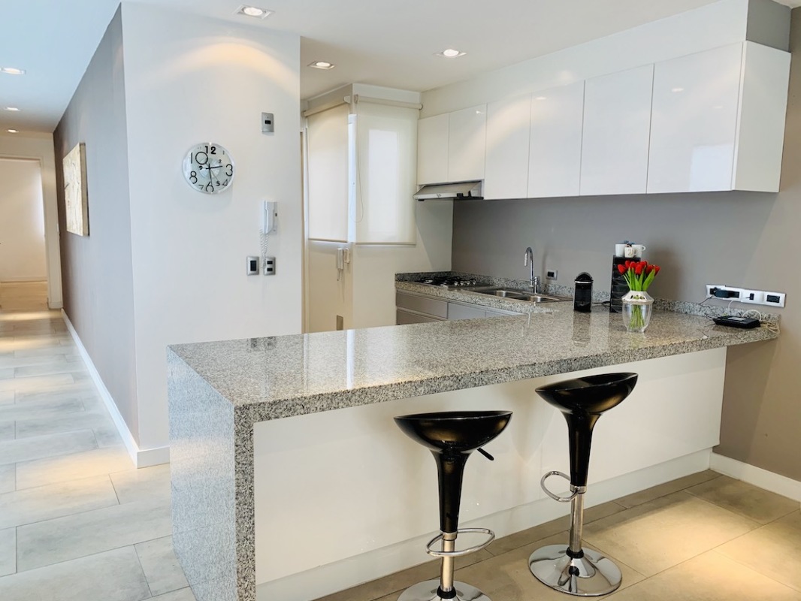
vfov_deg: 53.1
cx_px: 400
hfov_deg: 67.3
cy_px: 300
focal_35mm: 26
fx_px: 602
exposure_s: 1/121
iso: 80
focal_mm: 4.25
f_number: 1.8
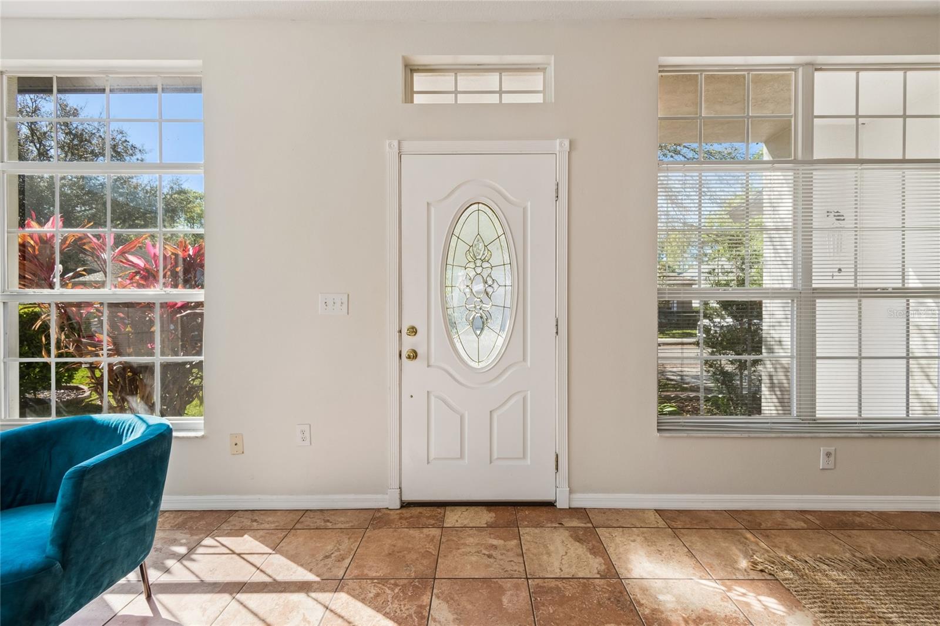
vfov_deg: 77.3
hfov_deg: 100.4
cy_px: 313
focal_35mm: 15
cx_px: 470
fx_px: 392
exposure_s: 1/100
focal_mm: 10
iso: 100
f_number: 7.1
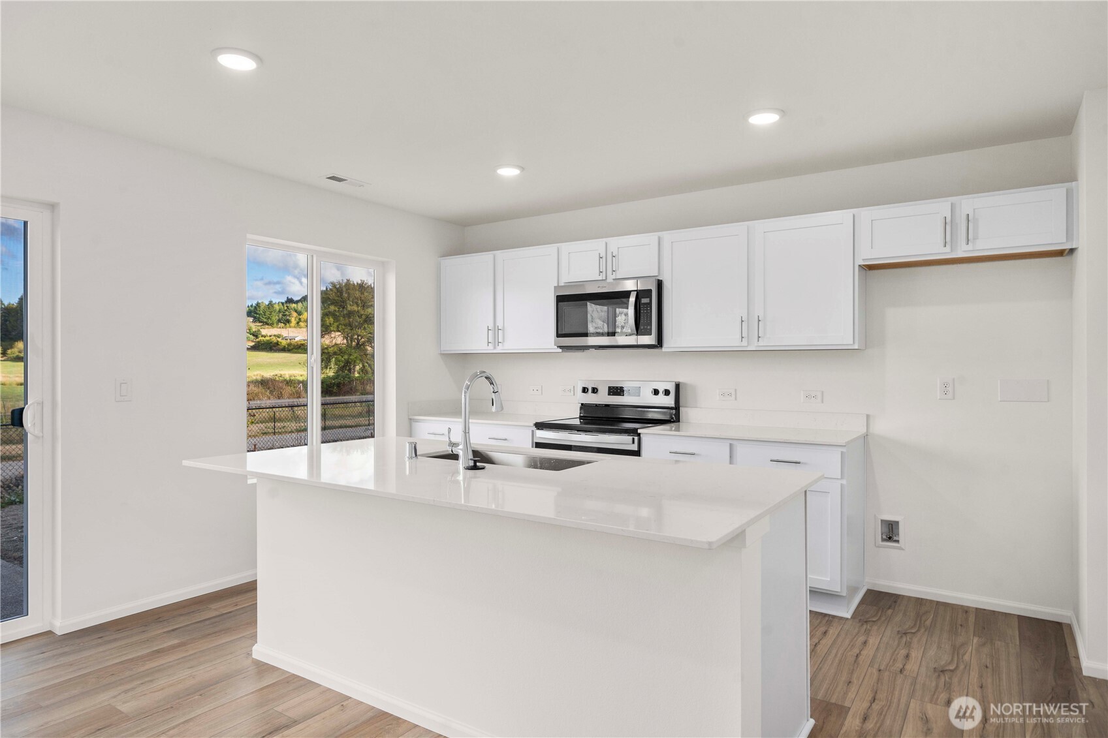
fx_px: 615
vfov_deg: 61.9
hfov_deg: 84.0
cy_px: 369
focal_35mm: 20
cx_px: 554
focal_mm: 20
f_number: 8
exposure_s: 1/60
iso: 160
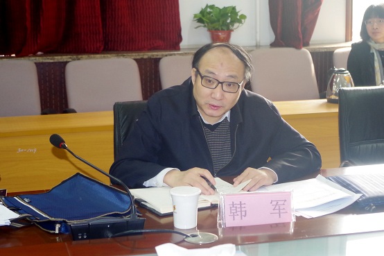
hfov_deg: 27.0
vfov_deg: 18.2
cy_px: 128
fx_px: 800
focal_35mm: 75
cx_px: 192
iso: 1600
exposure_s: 1/30
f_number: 5.6
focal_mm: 50
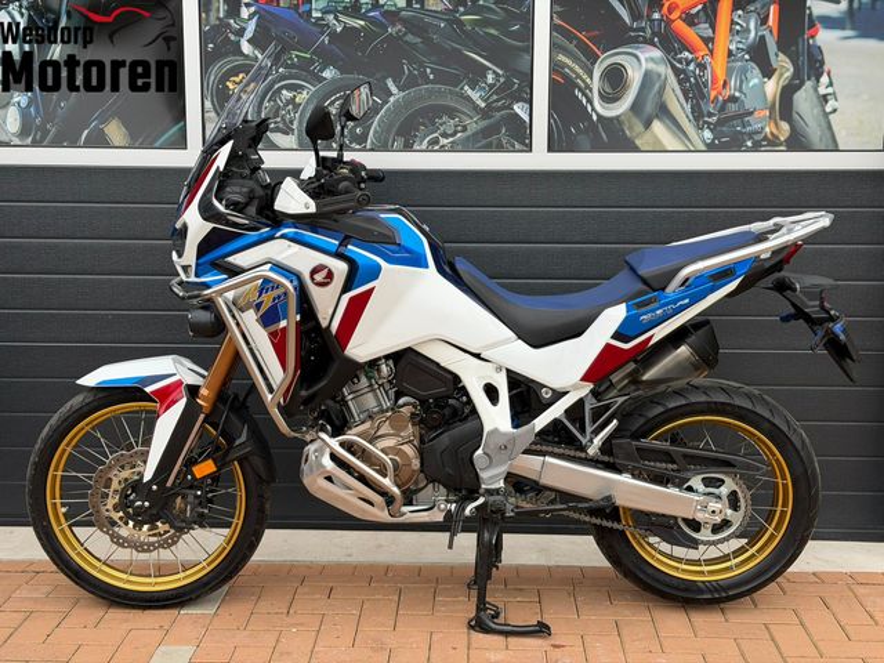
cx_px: 442
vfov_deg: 30.3
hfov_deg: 39.7
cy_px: 332
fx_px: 1226
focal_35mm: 48
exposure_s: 1/828
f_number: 1.78
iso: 64
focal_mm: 6.76
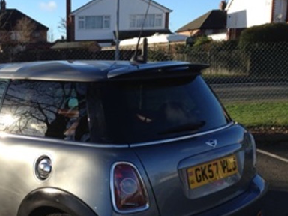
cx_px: 58
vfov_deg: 26.2
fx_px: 458
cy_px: 166
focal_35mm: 55
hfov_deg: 33.9
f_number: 2.4
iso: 50
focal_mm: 4.12
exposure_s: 1/742
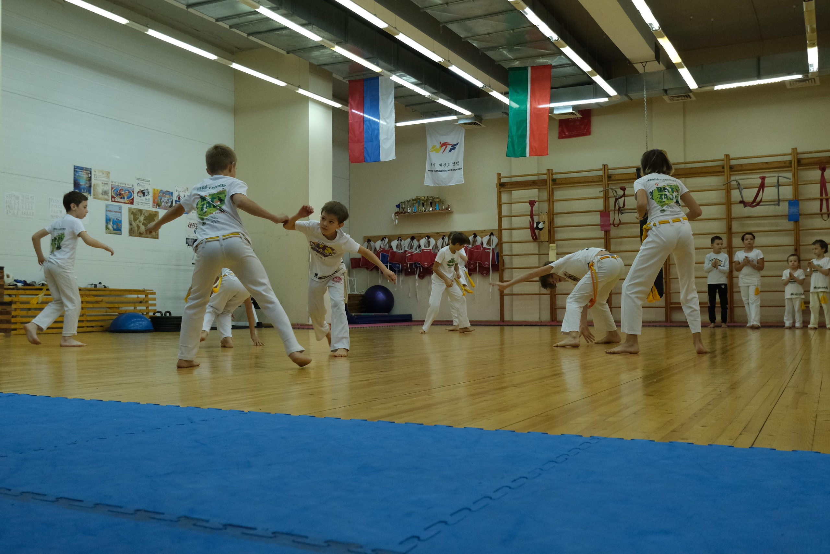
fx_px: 784
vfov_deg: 38.9
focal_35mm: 34
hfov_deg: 55.8
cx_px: 415
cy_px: 277
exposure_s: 1/320
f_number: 4.2
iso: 2500
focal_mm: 22.8
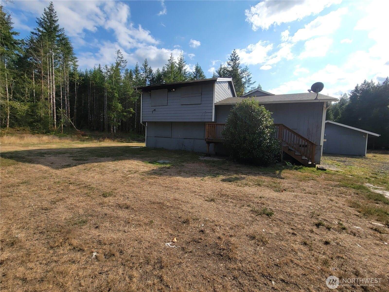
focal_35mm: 13
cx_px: 194
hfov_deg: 106.2
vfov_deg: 89.9
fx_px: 146
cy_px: 146
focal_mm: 2.2
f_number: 2.2
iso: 50
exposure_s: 1/1910
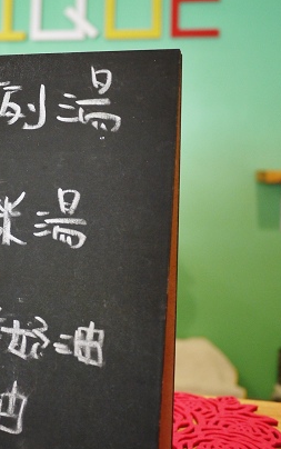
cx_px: 34
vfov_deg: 42.4
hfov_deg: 26.6
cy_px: 176
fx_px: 575
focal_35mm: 47
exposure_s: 1/60
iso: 400
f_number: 2.5
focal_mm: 14
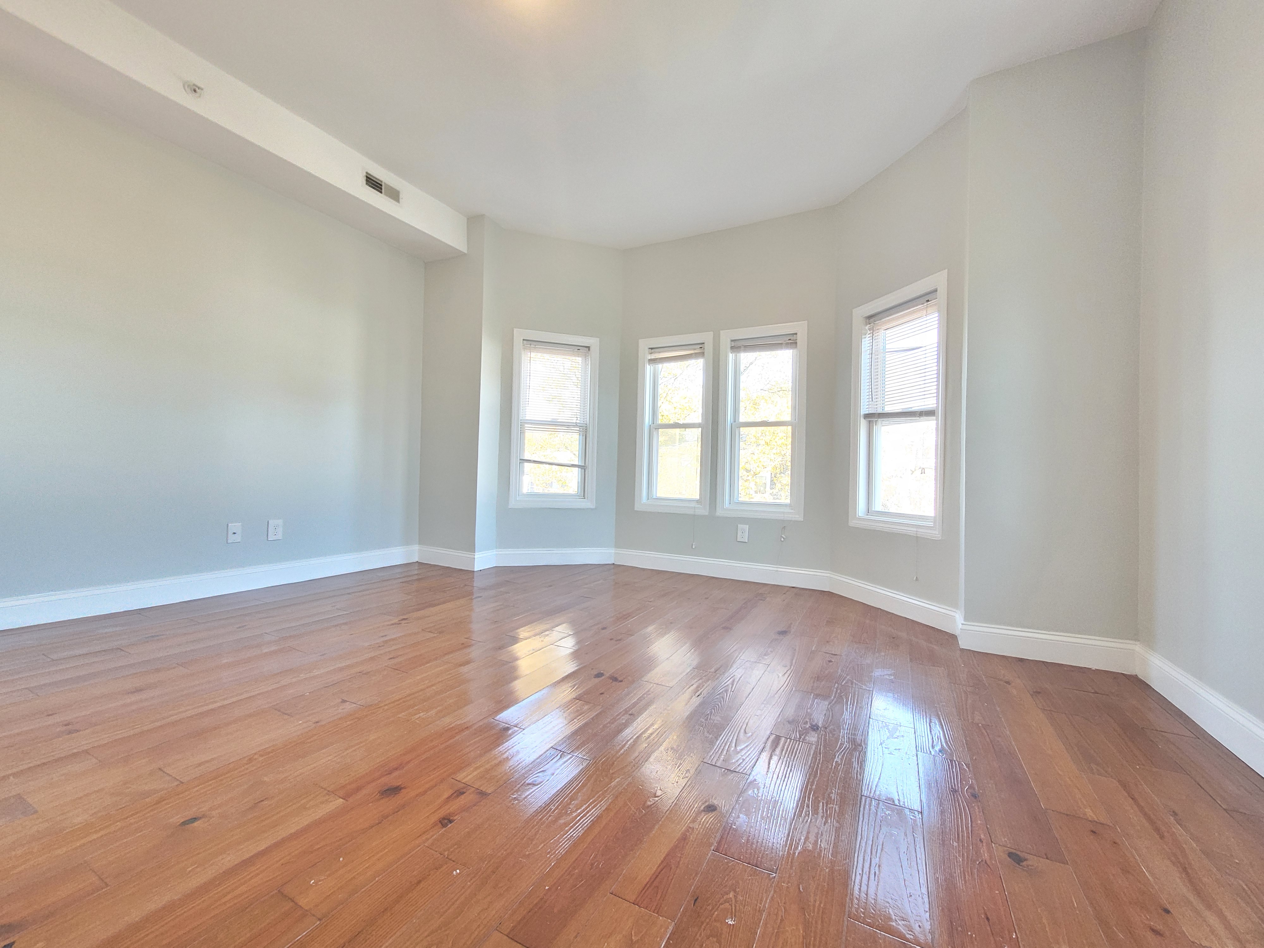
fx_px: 475
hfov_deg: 106.2
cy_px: 474
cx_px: 632
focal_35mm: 13
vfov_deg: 89.9
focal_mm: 1.74
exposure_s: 1/59
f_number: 2.2
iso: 320
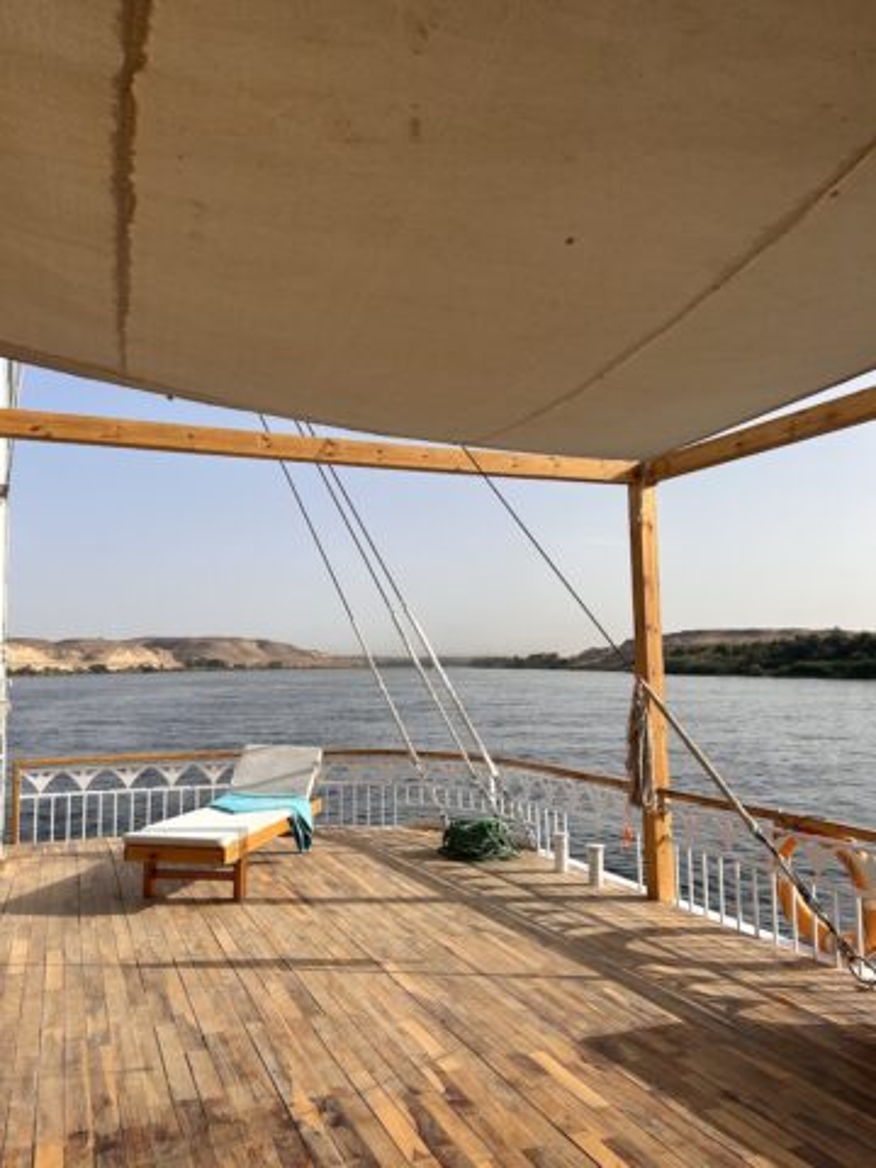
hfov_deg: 53.1
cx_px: 438
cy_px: 584
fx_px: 877
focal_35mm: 26
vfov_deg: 67.3
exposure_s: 1/4831
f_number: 1.5
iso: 50
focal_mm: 5.7
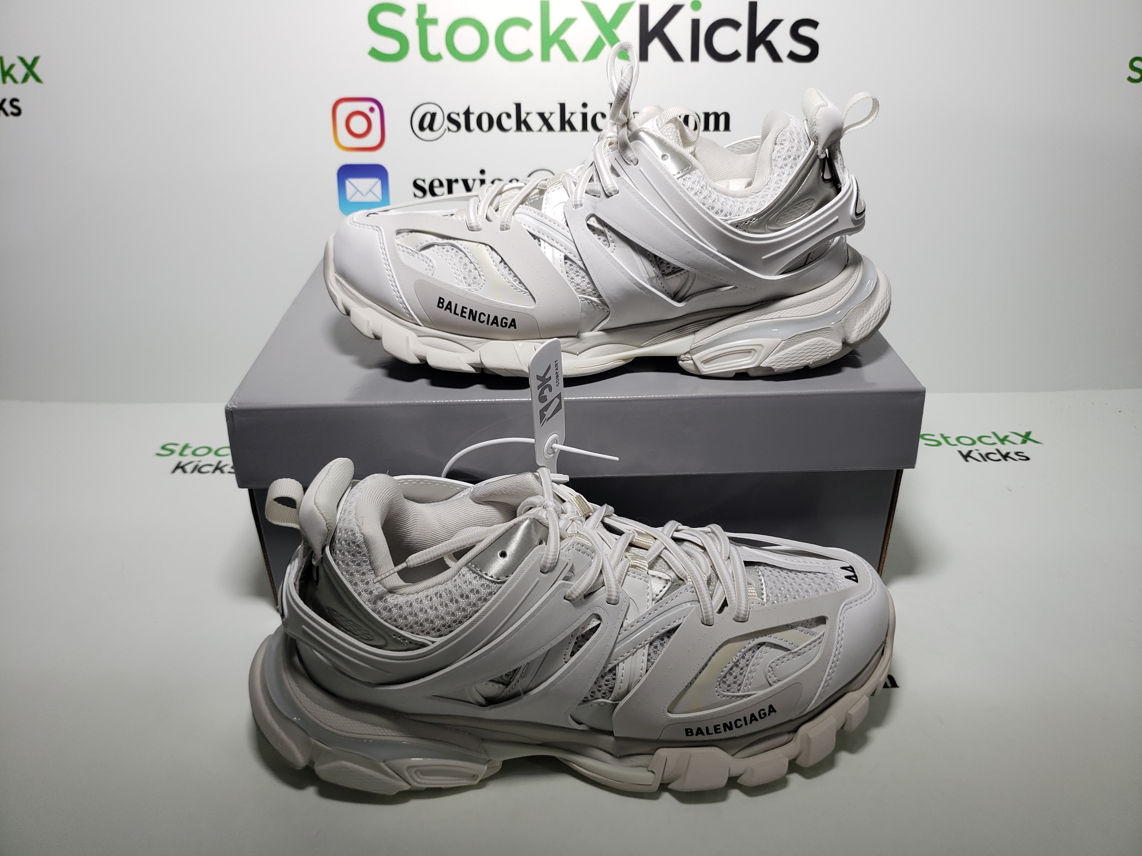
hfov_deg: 67.3
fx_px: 858
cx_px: 571
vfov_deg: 53.1
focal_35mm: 26
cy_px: 428
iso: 50
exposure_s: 1/355
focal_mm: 4.3
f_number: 1.5
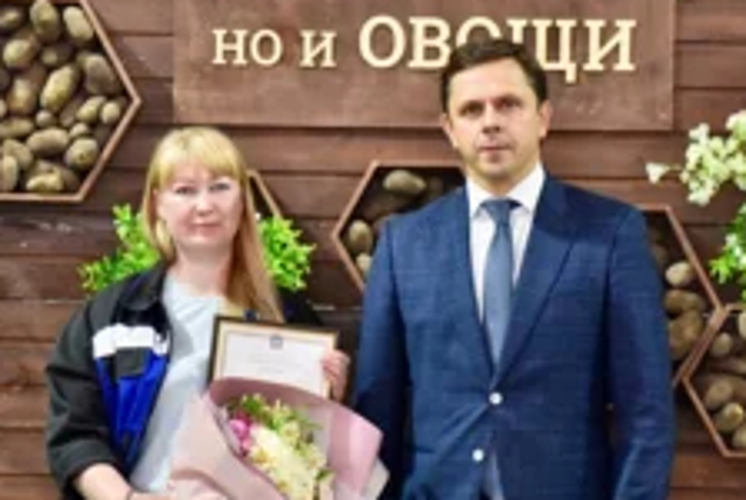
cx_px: 336
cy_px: 368
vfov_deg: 5.7
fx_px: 5001
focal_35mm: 241
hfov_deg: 8.5
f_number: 5.6
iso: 3200
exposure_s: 1/400
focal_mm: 135
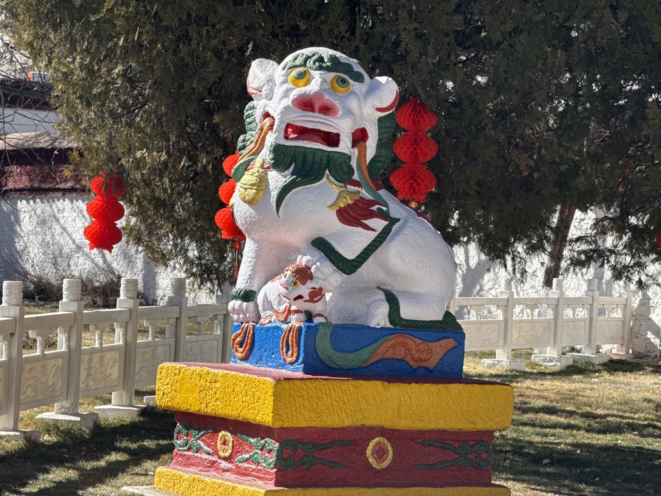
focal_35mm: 120
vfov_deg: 12.3
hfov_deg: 16.4
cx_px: 330
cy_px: 248
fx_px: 2291
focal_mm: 15.66
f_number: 2.8
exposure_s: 1/793
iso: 50
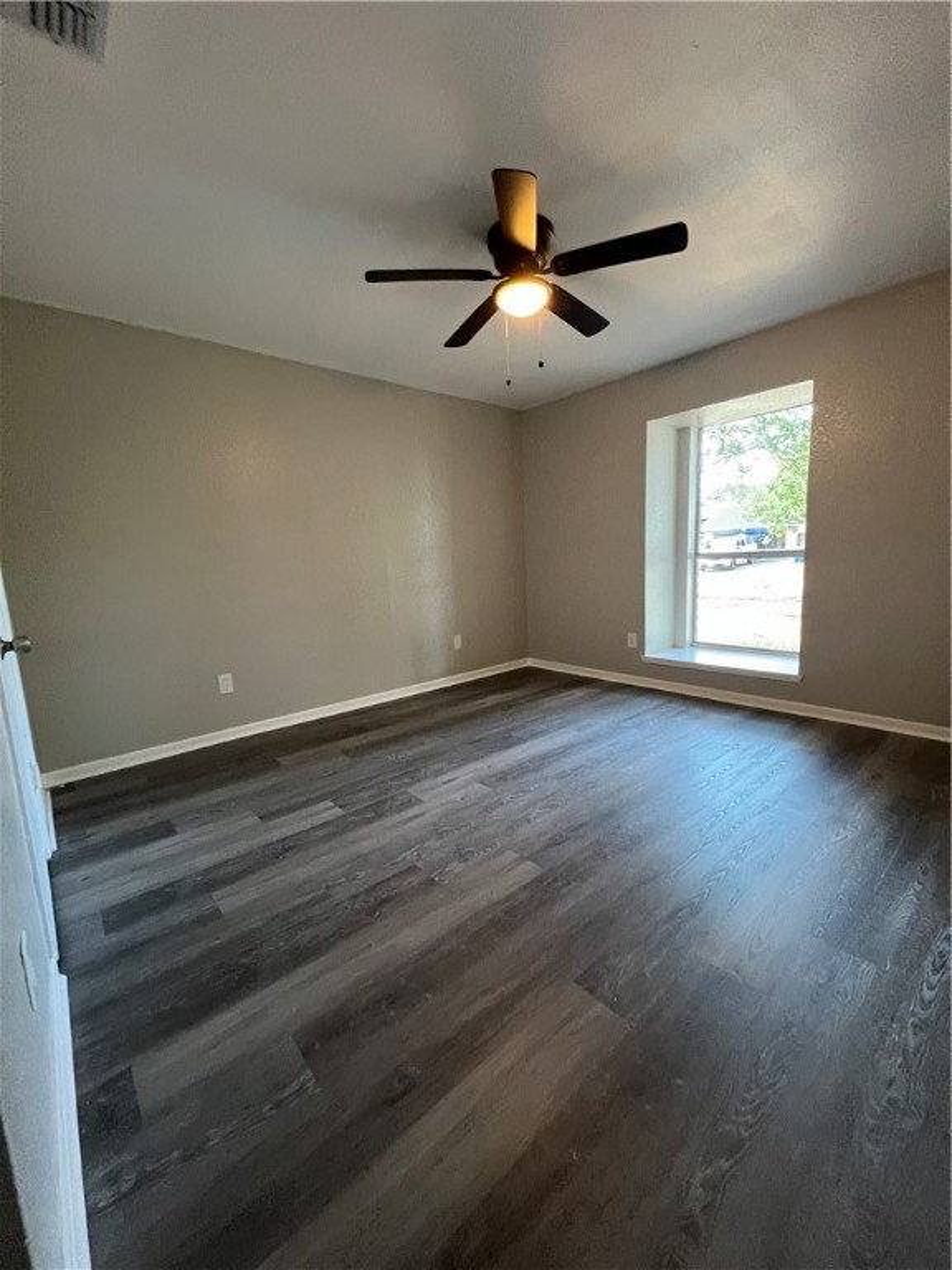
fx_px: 477
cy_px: 635
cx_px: 476
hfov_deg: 89.9
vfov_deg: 106.2
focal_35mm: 13
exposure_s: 1/60
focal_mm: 1.57
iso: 400
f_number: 1.8
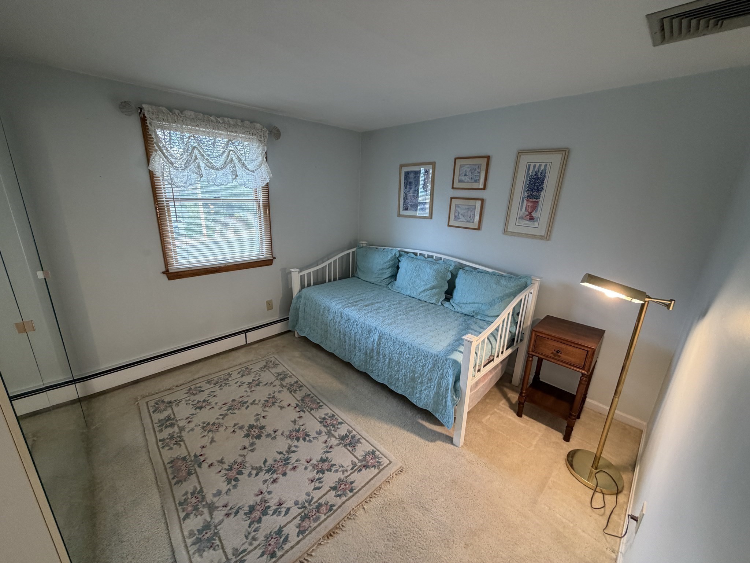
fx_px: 303
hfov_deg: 102.1
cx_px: 375
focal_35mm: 14
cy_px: 282
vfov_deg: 85.7
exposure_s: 1/60
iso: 200
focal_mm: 2.22
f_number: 2.2
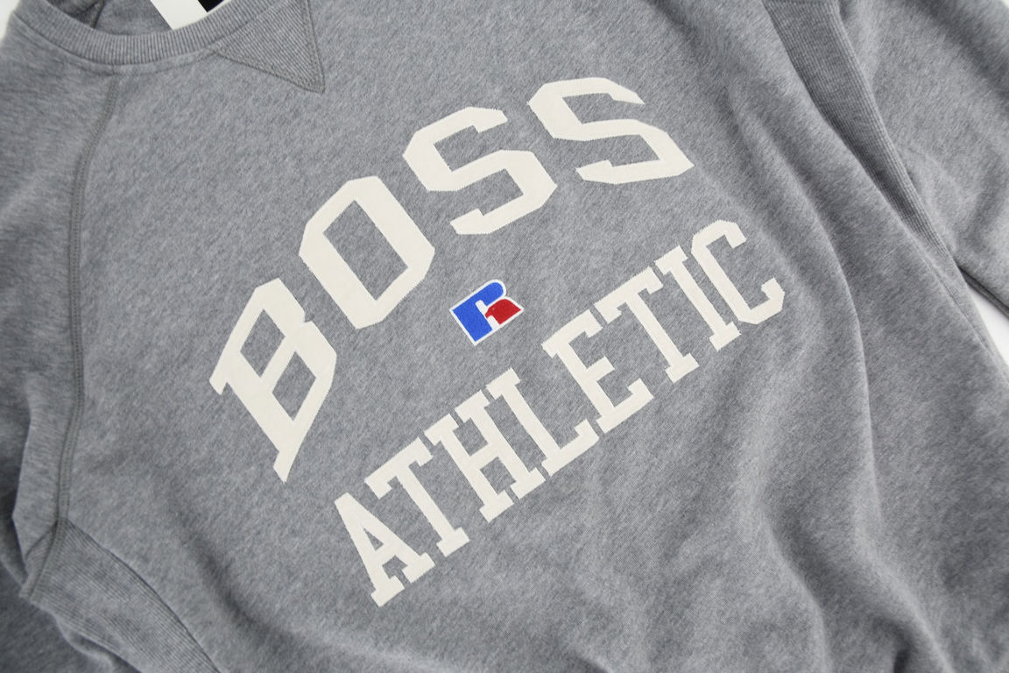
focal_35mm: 26
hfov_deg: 70.4
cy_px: 336
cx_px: 504
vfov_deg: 50.4
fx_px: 715
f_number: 6.3
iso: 320
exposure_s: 1/60
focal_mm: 17
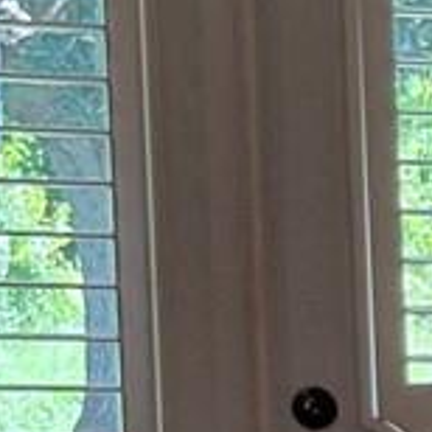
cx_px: 1714
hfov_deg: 6.1
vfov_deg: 7.2
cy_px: 760
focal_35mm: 238
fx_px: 3360
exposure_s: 1/120
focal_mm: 5.4
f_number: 1.8
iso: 200
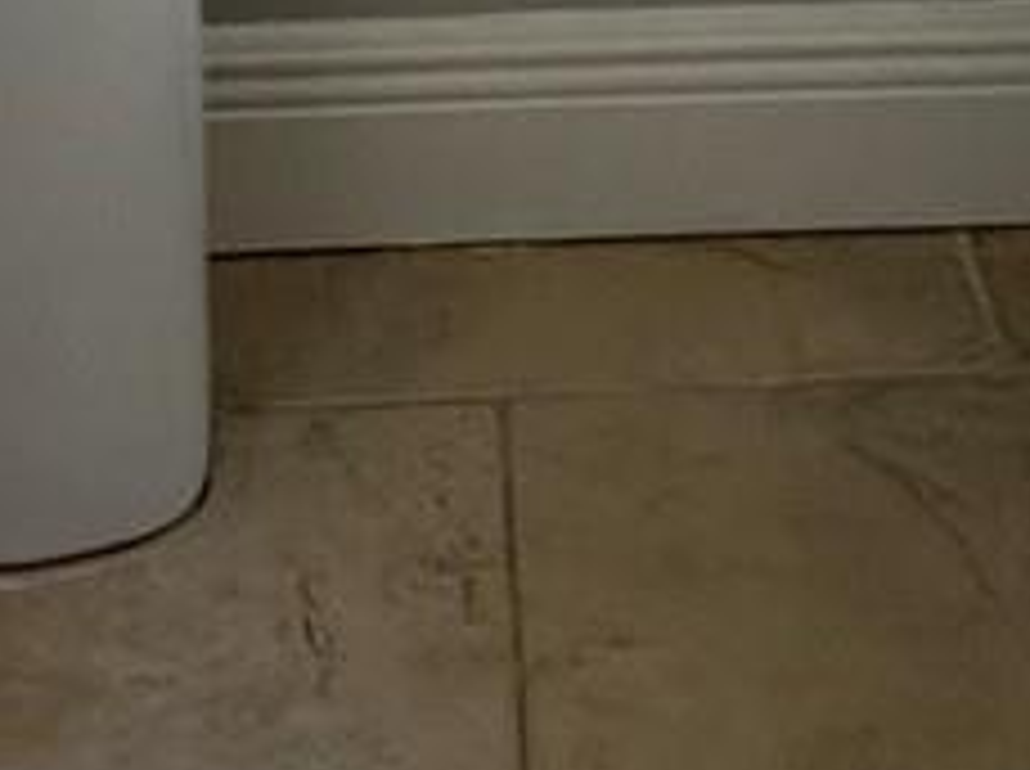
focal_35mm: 98
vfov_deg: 11.4
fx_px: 2911
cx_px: 634
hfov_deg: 20.0
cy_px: -1283
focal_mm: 2.22
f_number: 2.2
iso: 160
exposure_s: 1/99
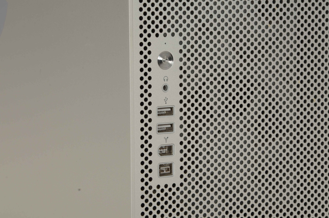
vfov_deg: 8.7
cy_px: 109
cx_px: 164
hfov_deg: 13.1
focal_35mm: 158
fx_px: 1436
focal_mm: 105
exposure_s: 1/160
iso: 200
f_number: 18
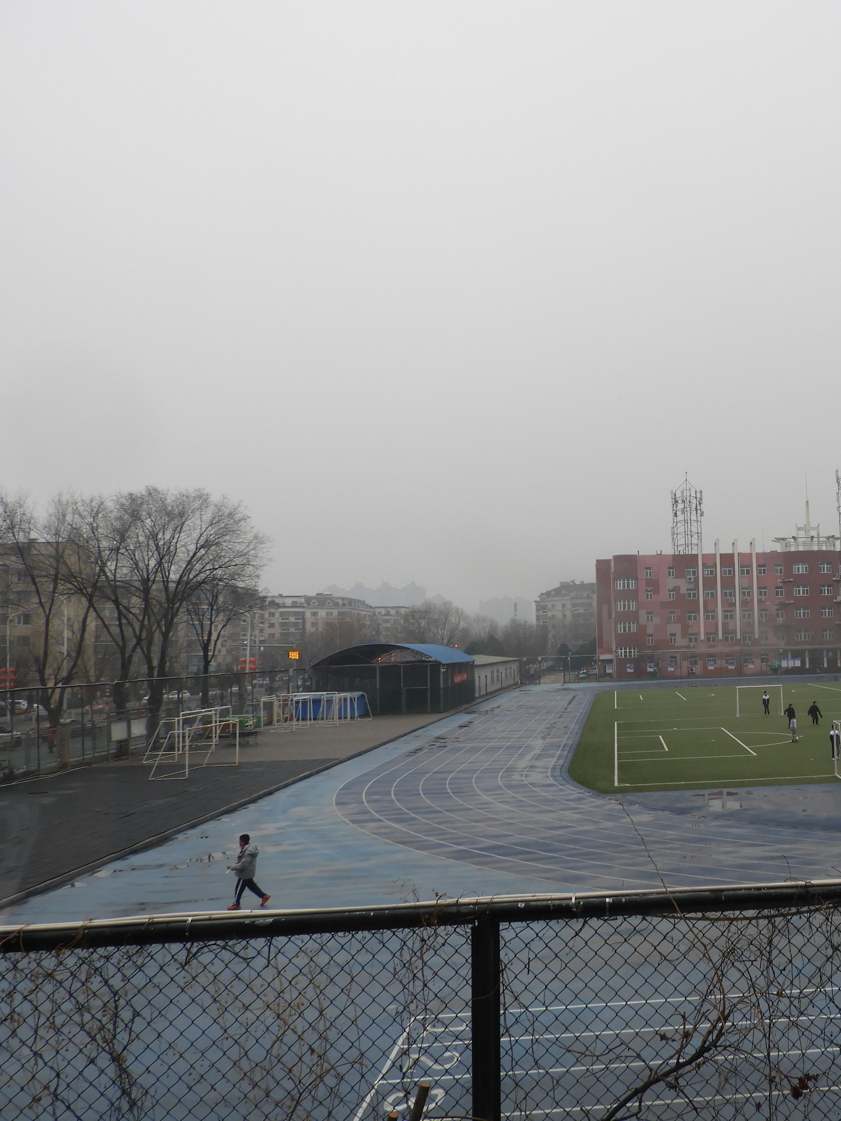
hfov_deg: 40.1
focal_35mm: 33
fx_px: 1069
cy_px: 564
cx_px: 741
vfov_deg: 55.4
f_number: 3.3
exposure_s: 1/250
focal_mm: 4.3
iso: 100
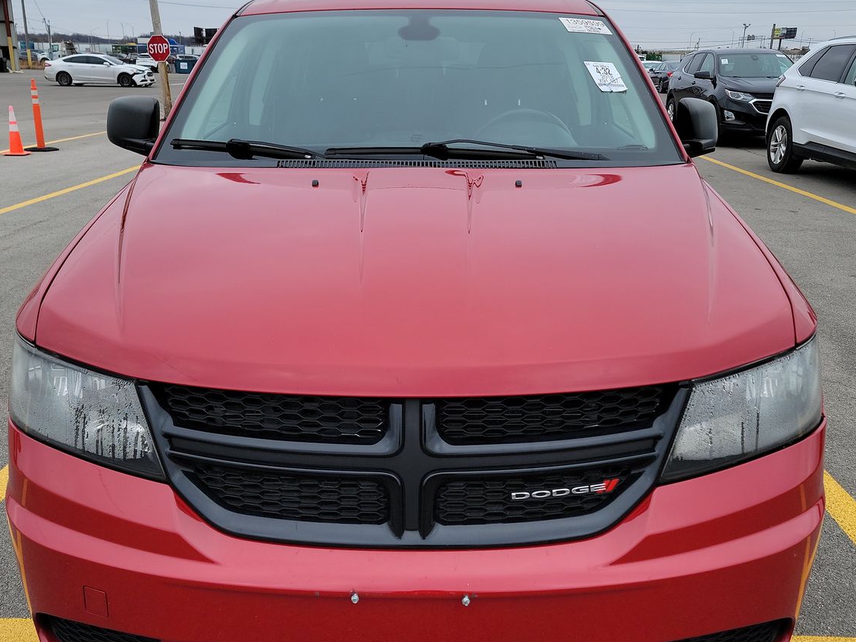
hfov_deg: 53.9
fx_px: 841
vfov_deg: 41.8
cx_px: 419
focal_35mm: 34
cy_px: 306
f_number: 1.8
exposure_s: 1/213
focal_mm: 6.7
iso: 50
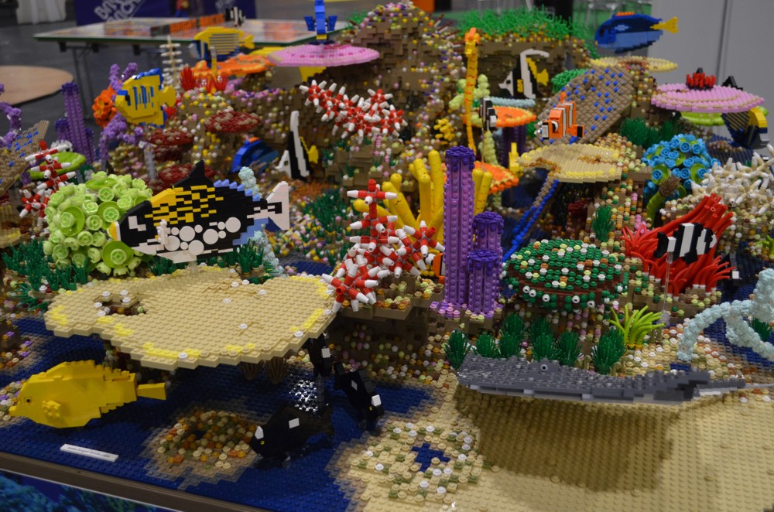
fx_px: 772
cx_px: 387
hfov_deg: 53.2
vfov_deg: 36.7
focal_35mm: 36
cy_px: 256
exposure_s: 1/30
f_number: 4
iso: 1100
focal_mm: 24
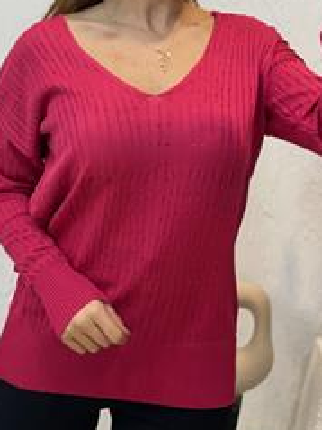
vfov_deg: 21.6
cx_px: 151
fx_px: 1117
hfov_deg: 16.4
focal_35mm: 90
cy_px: 100
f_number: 2
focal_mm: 6
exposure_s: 1/100
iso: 80
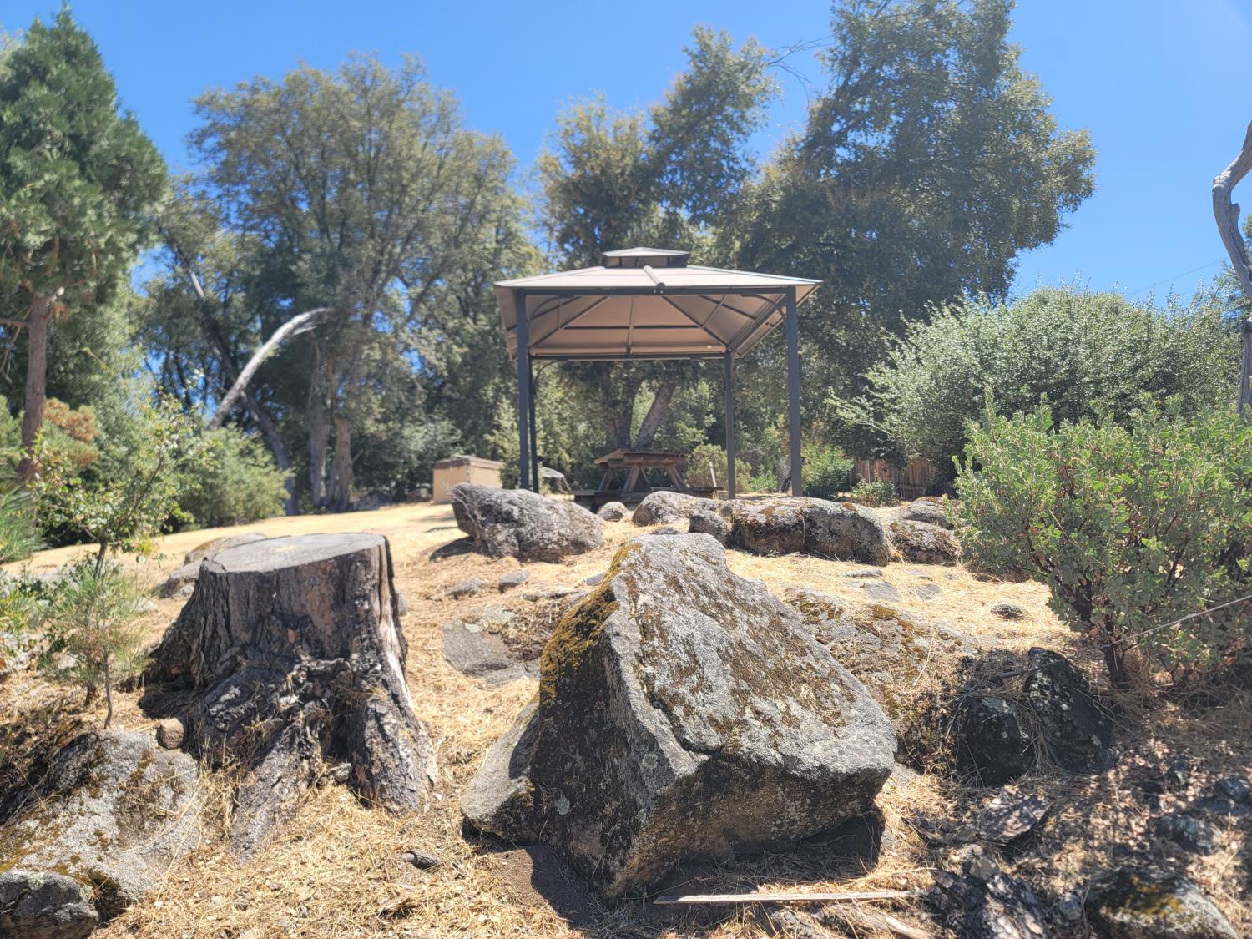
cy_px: 470
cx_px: 626
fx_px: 904
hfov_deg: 69.4
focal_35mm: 25
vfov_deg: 54.9
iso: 20
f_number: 1.8
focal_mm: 7
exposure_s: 1/450
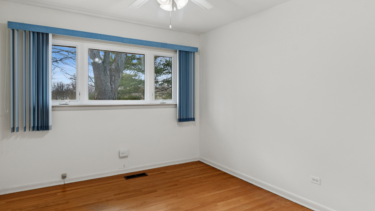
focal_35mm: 22
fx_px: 219
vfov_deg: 51.5
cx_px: 189
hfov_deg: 81.2
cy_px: 109
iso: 320
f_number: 8
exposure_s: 1/13
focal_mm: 12
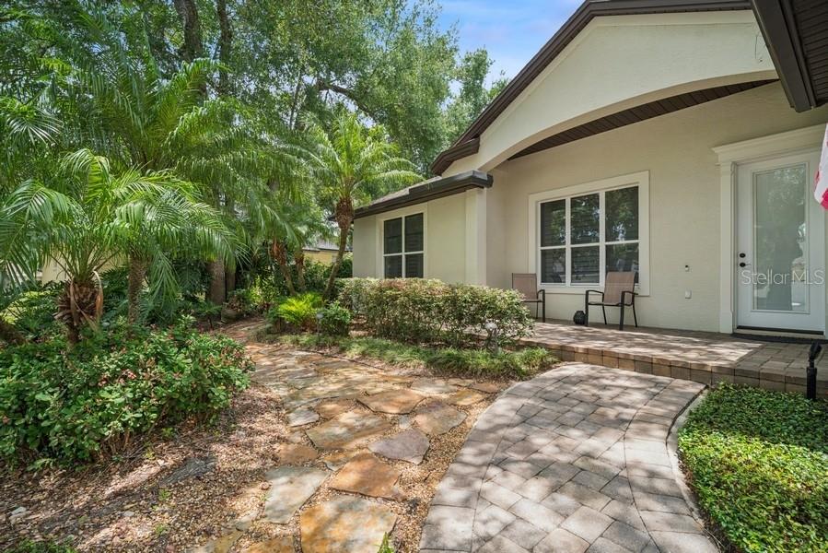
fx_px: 345
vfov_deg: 77.4
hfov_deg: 100.4
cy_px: 276
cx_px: 414
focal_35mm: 15
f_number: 8
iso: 200
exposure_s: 1/80
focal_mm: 15
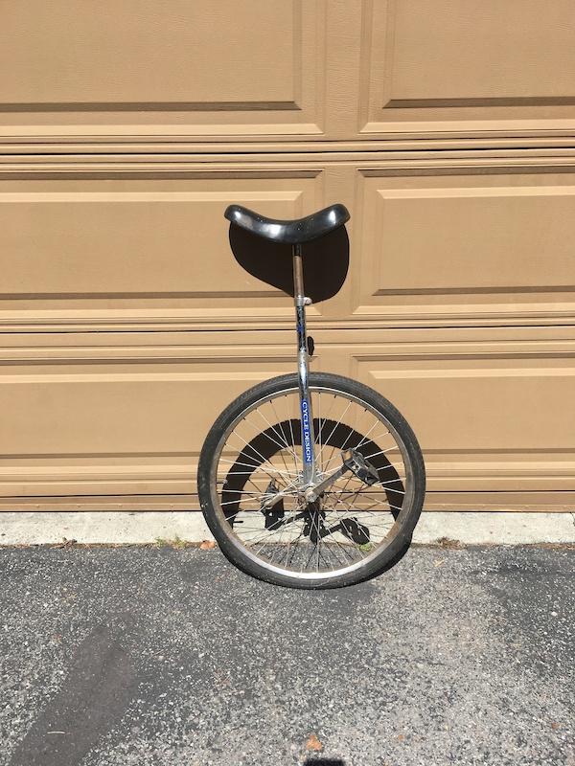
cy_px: 383
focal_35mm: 29
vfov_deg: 61.7
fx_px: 642
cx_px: 288
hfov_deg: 48.2
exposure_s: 1/1399
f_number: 2.2
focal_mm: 4.15
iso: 25
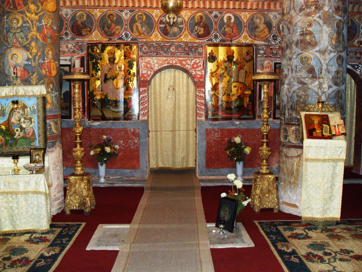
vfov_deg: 41.8
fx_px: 356
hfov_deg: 54.0
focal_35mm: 34
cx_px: 181
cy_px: 136
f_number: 2.8
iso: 400
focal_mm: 6.3
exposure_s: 1/45
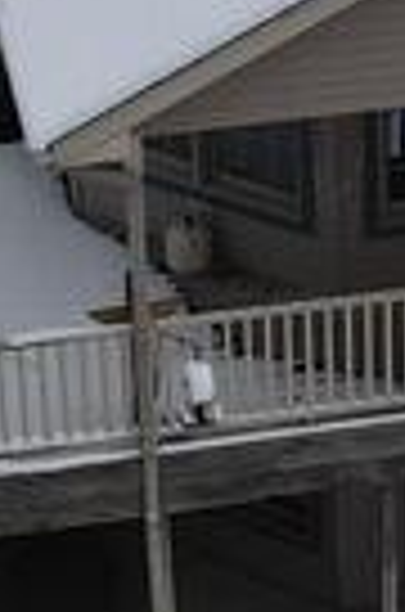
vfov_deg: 11.2
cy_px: 140
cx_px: 662
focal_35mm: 184
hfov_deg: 7.3
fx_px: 3121
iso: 100
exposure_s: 1/1000
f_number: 2.8
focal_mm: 4.5
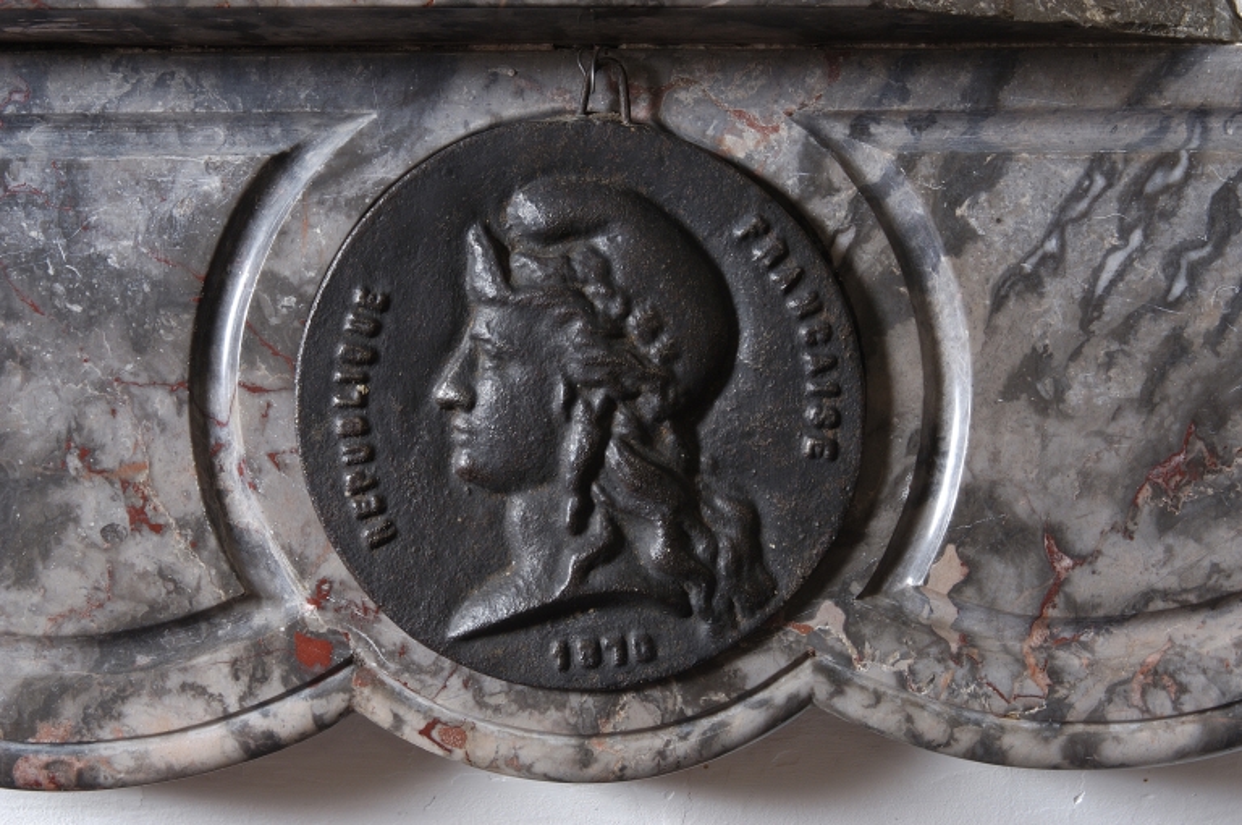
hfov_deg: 29.9
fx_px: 2326
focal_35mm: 68
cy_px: 412
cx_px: 621
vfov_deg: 20.1
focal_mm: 45
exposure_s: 1/60
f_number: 18
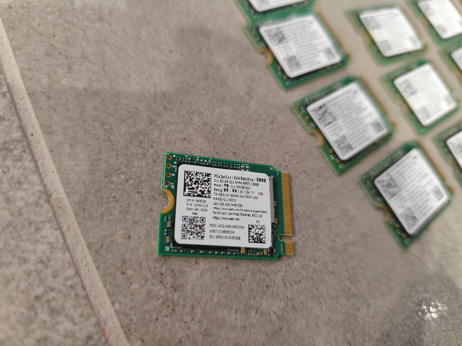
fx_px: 307
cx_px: 231
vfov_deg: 58.9
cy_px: 173
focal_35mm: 23
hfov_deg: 73.9
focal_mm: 6.19
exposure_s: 1/25
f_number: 1.65
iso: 1000
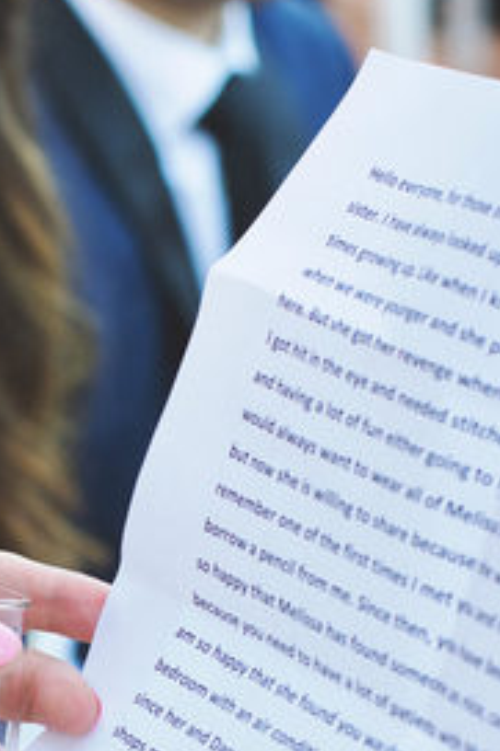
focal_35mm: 166
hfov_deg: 8.2
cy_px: 762
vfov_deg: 12.2
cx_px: -144
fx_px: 3462
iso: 200
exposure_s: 1/250
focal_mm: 50
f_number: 4.5
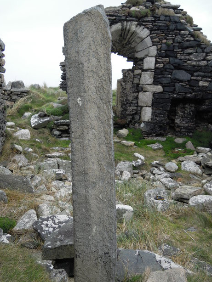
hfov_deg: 40.6
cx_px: 92
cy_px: 152
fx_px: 286
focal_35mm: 35
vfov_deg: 52.6
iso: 100
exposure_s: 1/400
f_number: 2.7
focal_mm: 5
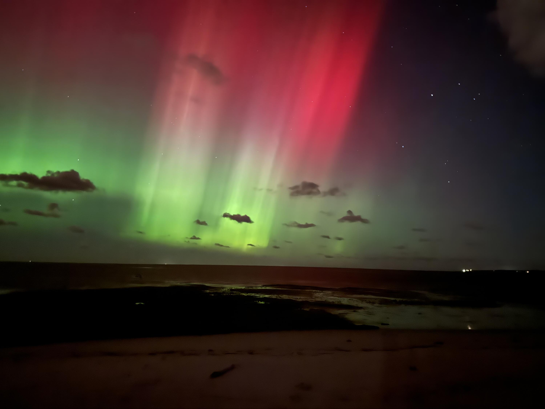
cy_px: 204
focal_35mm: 24
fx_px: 378
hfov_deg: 71.6
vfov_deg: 56.8
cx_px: 272
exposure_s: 1/2
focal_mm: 6.76
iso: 8000
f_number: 1.78
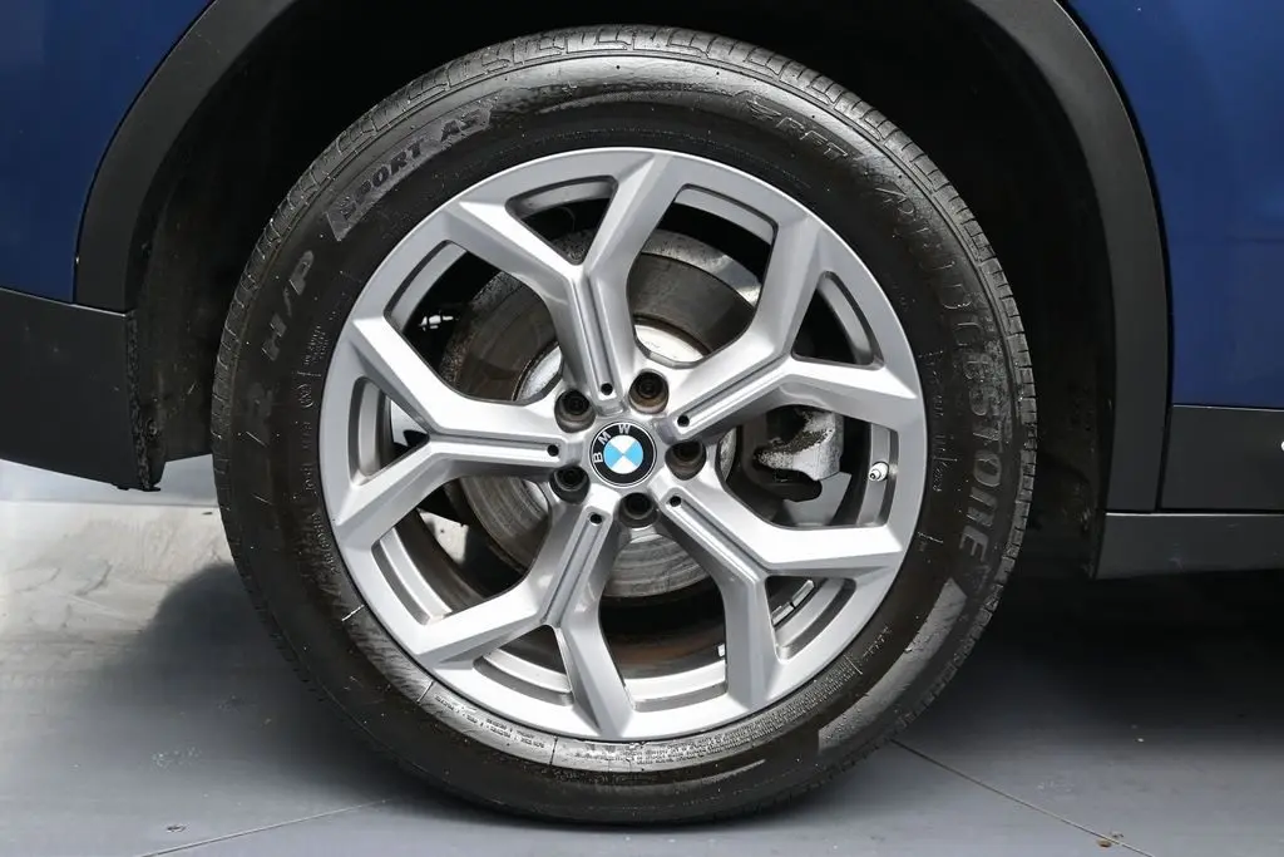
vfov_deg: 35.5
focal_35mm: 38
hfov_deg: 51.3
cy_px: 428
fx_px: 1338
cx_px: 642
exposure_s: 1/125
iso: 1100
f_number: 4.2
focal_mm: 25
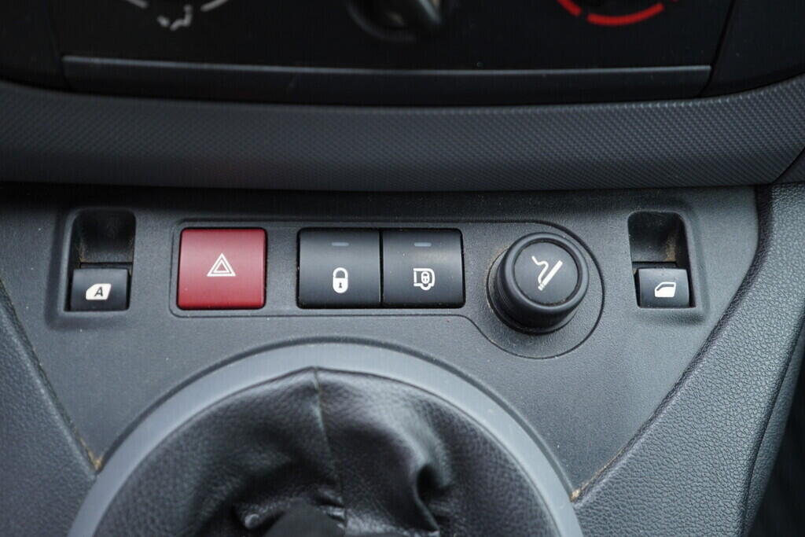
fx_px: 805
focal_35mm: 36
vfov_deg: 36.9
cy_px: 268
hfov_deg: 53.1
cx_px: 402
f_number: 2.8
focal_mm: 24
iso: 400
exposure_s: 1/40
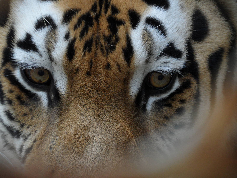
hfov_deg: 9.4
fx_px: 1438
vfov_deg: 7.1
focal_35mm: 210
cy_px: 89
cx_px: 118
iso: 200
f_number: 4.6
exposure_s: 1/90
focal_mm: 34.8
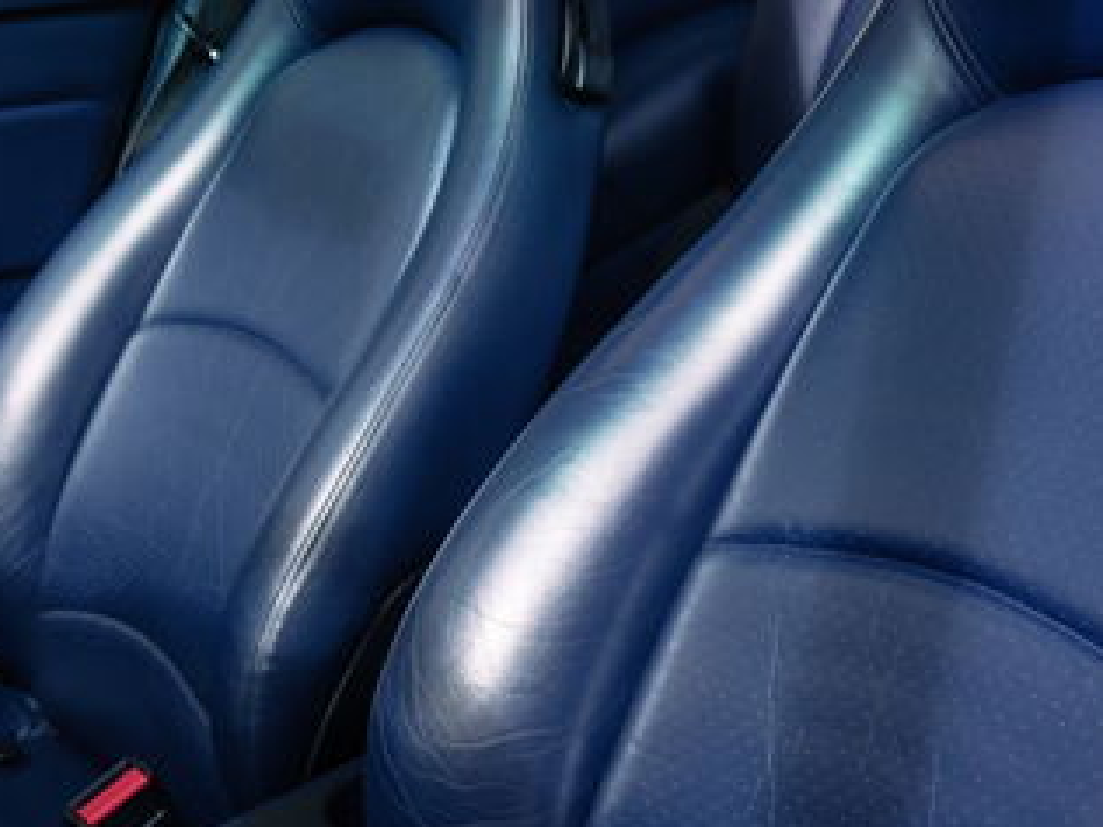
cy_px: 112
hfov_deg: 28.5
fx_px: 2167
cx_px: 478
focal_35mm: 68
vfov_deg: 21.2
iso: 200
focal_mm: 14
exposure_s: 1/100
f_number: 4
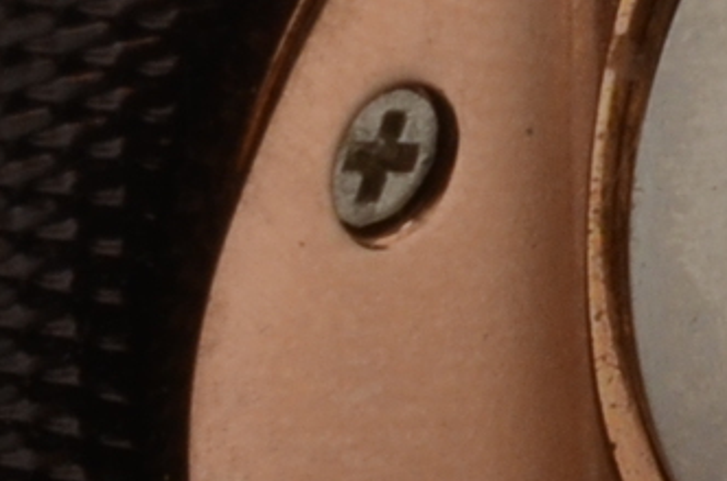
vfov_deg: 2.1
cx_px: 1555
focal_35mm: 667
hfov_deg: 3.1
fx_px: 13444
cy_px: -15
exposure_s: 1/200
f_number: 22
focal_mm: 60
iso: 400
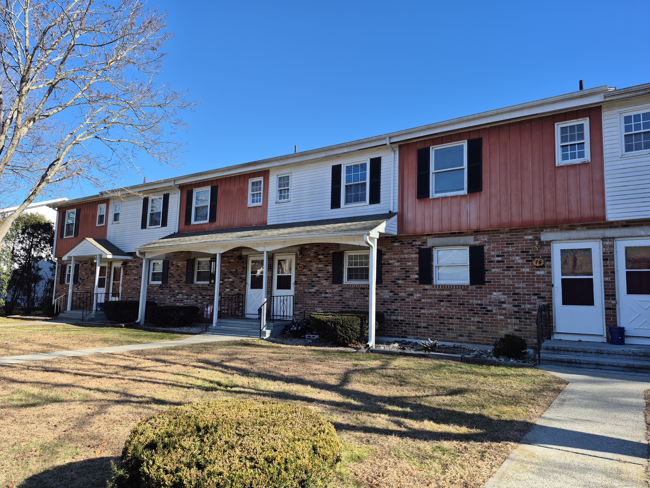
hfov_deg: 73.9
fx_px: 432
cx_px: 325
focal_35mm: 23
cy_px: 244
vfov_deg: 58.9
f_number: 1.8
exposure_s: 1/714
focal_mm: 5.4
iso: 25
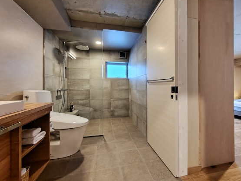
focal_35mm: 15
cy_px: 84
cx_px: 132
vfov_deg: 81.6
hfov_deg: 97.9
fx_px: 104
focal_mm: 2.16
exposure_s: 1/30
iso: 1968
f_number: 2.2
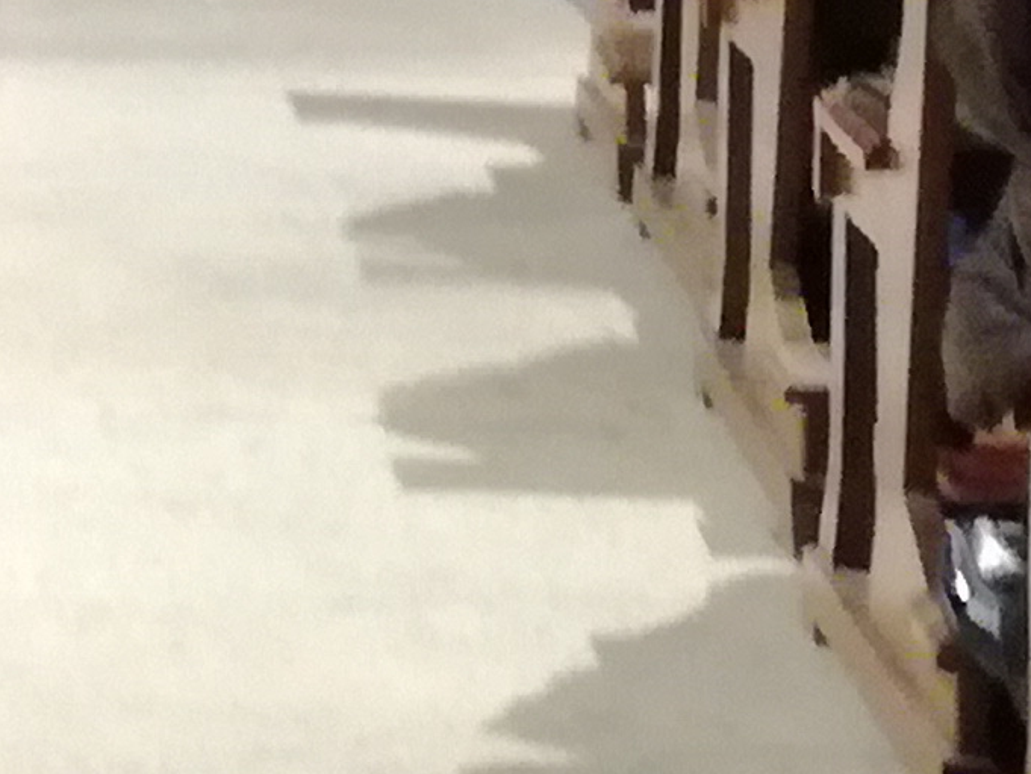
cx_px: 324
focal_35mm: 165
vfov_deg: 7.9
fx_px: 4915
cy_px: -1480
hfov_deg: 12.0
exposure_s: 1/25
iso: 400
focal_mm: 3.79
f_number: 2
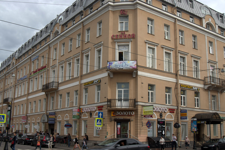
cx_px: 112
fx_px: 263
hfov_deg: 46.4
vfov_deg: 31.9
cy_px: 75
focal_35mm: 42
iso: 200
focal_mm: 28
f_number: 11
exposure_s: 1/125
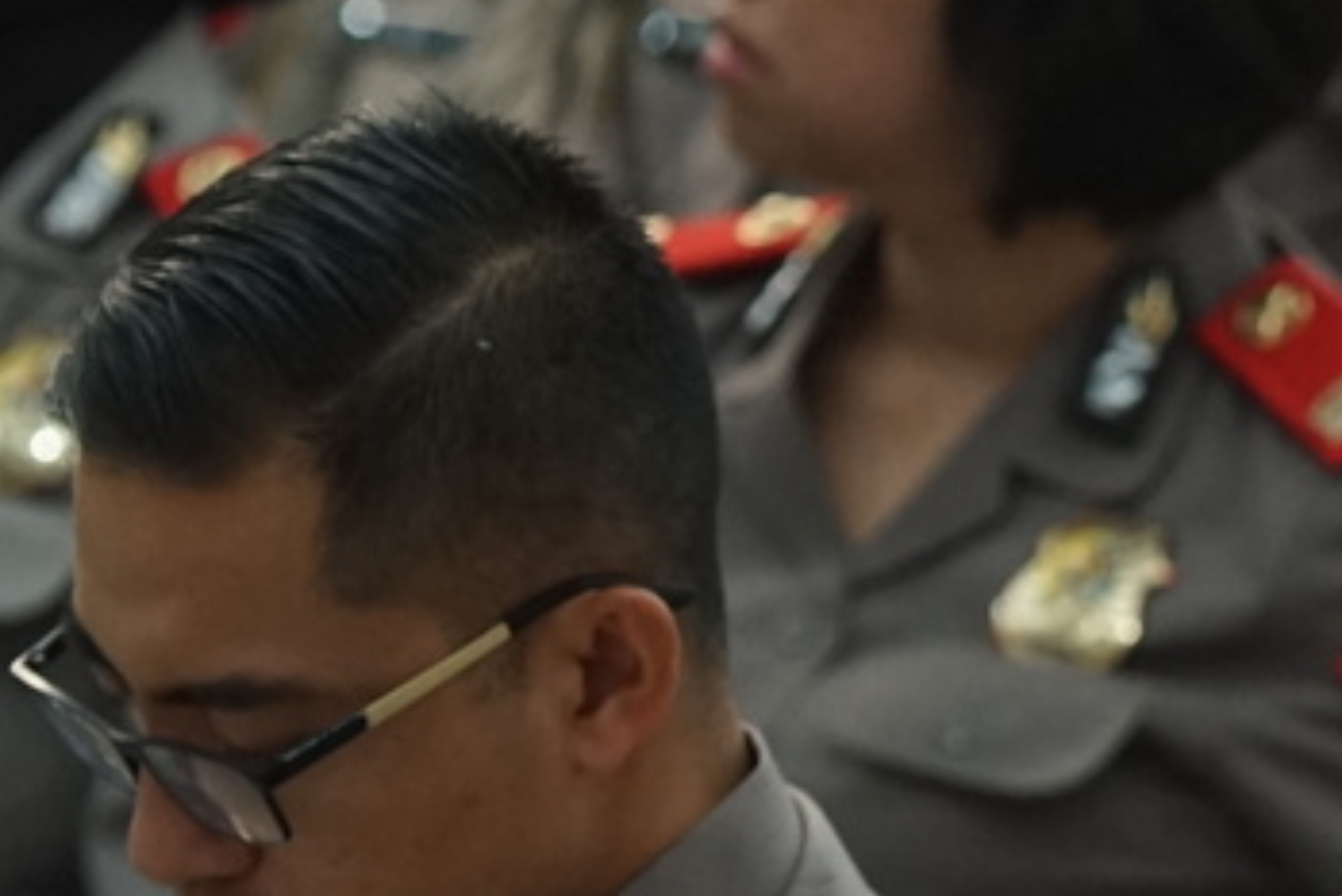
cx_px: 1903
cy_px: 358
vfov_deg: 2.4
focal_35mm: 580
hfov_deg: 3.5
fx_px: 21629
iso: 2000
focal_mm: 135
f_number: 4
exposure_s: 1/125
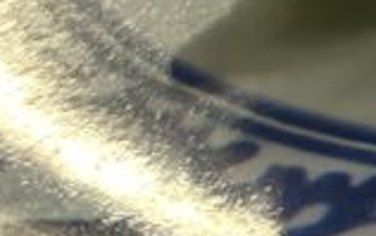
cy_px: -358
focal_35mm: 185
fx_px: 1897
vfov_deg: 6.7
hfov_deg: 10.8
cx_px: 612
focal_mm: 4.44
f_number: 1.8
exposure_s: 1/140
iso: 45
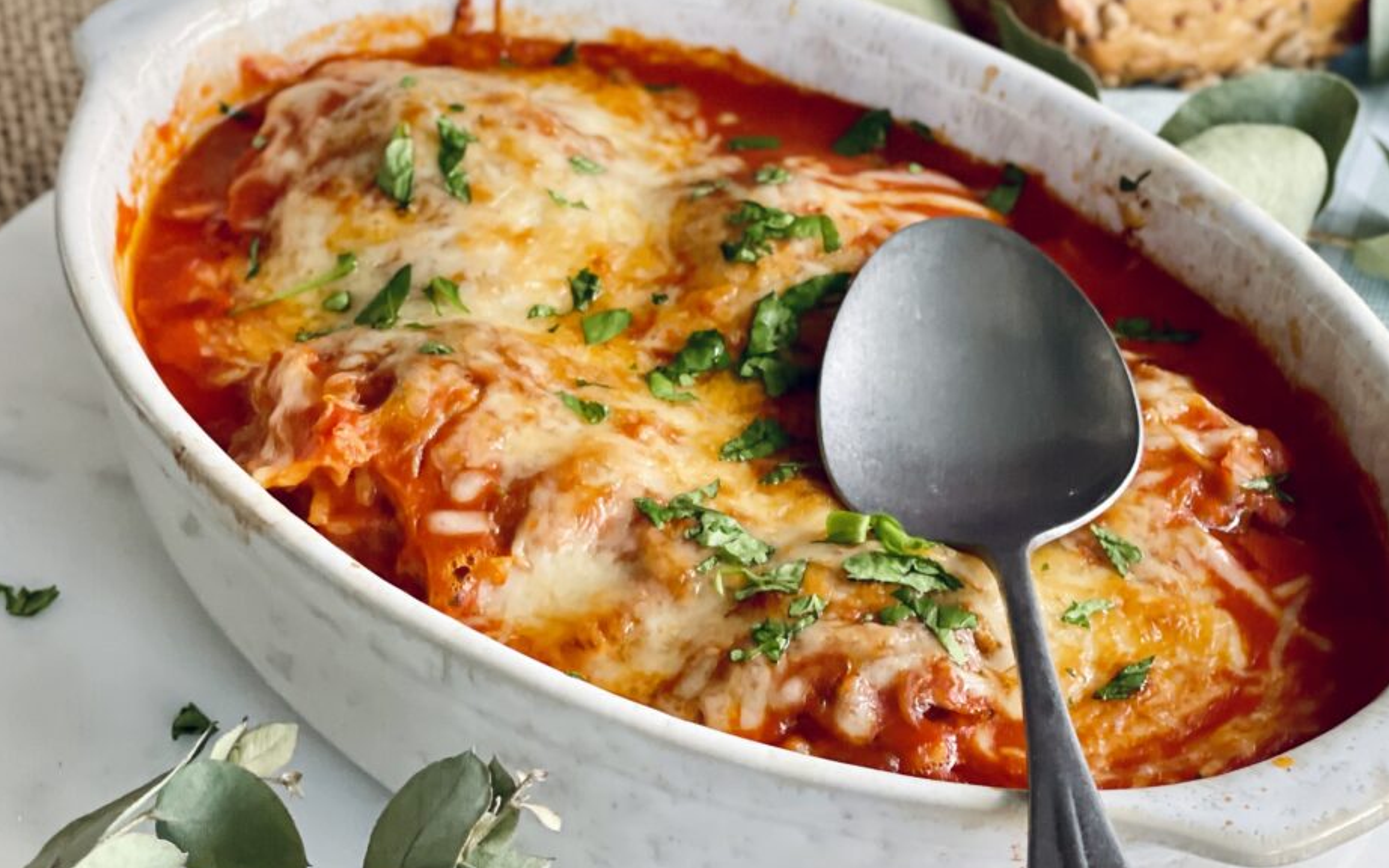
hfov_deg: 18.4
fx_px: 4277
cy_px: 497
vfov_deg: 11.6
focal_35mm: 113
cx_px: 814
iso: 125
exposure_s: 1/121
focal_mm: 7.5
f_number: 2.2
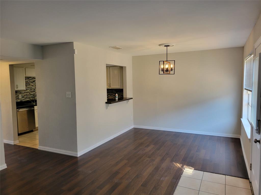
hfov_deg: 67.3
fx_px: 196
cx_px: 130
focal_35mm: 26
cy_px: 98
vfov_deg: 53.1
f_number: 1.8
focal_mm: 5.4
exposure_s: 1/120
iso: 125
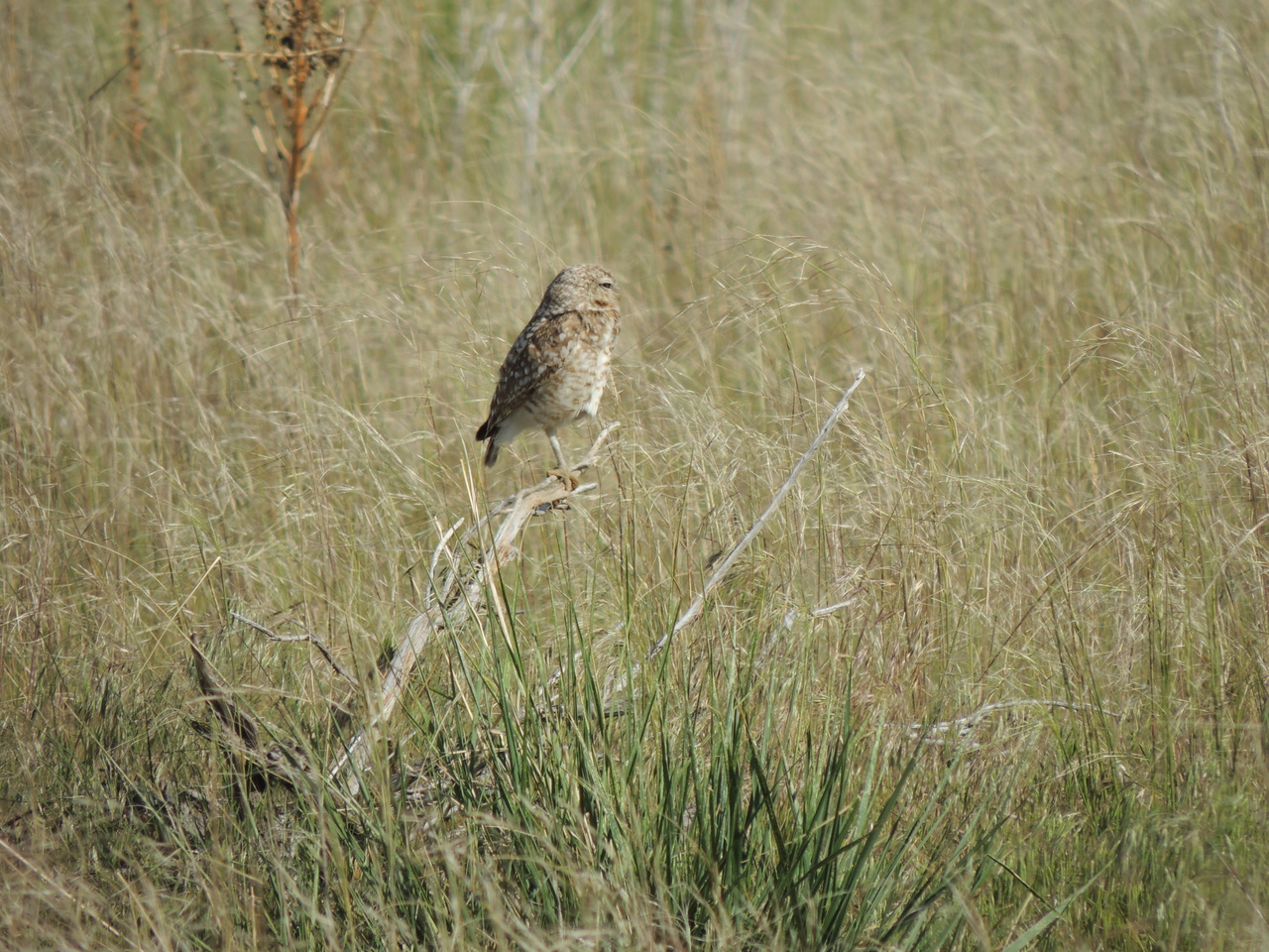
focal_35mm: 1000
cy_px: 476
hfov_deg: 2.0
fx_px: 36659
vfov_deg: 1.5
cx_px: 634
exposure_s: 1/500
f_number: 5.9
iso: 100
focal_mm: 180
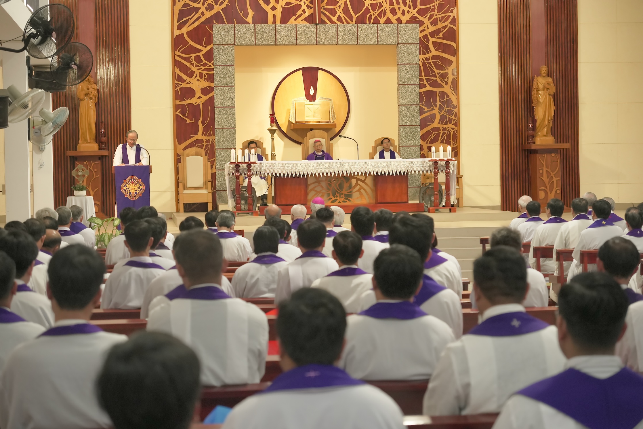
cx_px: 322
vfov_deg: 18.2
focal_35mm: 75
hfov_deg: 27.0
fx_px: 1339
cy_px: 214
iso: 640
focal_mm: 50
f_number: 3.5
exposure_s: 1/100
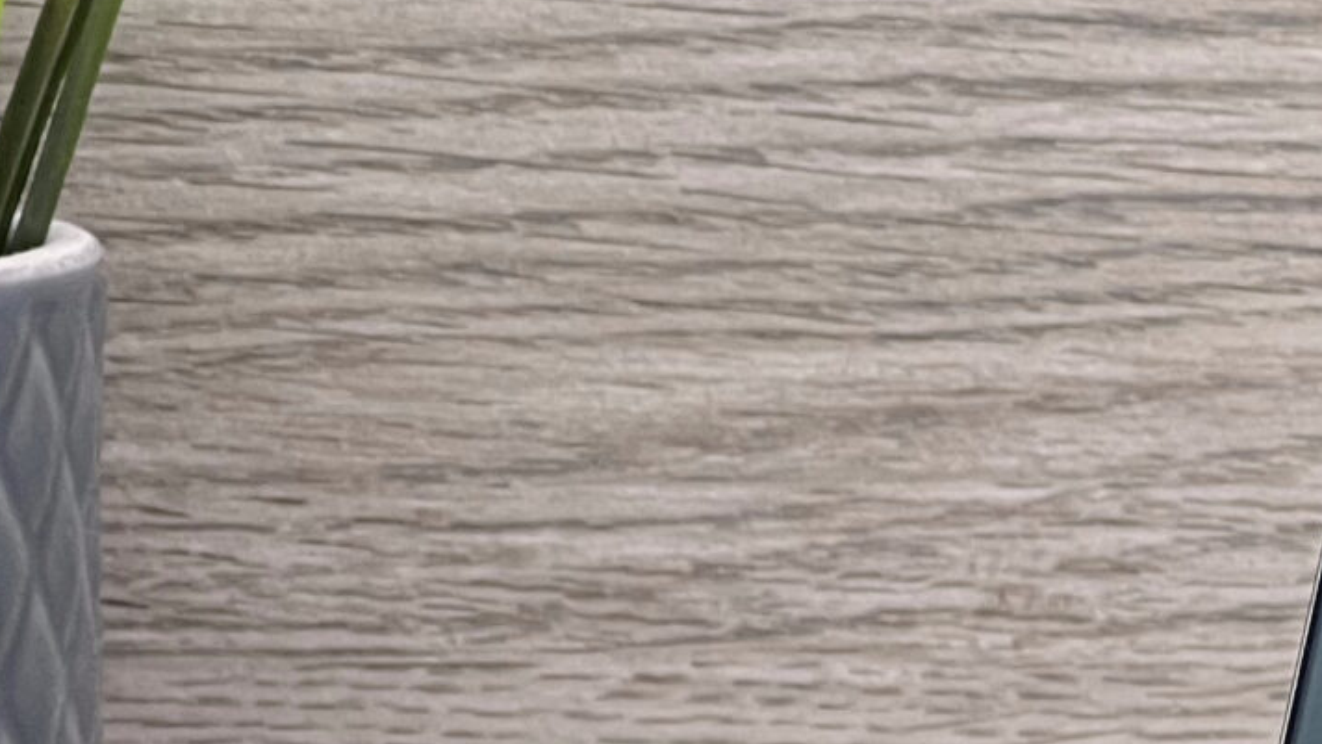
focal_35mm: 301
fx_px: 10551
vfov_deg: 4.0
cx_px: 1711
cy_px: 878
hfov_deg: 7.1
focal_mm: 9
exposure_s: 1/100
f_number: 2.8
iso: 80
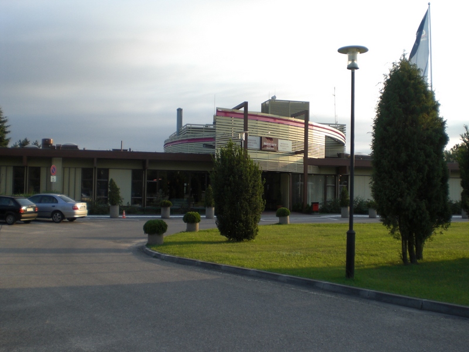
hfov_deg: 49.0
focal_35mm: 38
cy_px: 176
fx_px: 515
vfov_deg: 37.7
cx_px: 234
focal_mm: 6.3
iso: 50
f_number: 3.1
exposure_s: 1/250
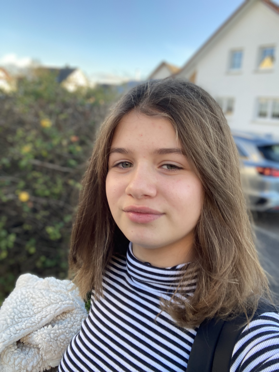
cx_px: 140
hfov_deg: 44.2
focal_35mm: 32
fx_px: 344
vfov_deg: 56.8
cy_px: 186
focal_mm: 2.87
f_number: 2.2
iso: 32
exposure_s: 1/121
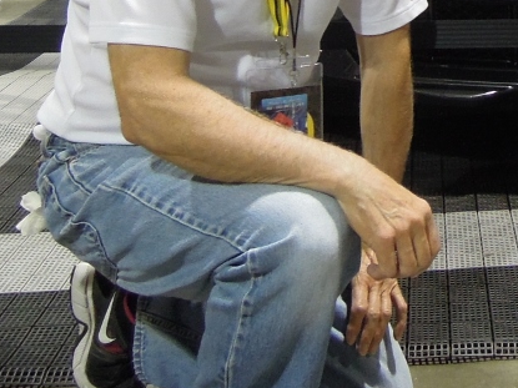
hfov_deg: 24.6
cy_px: -180
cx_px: 565
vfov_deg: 17.9
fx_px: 1107
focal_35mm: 74
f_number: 2.8
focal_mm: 4.3
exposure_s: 1/25
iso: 400
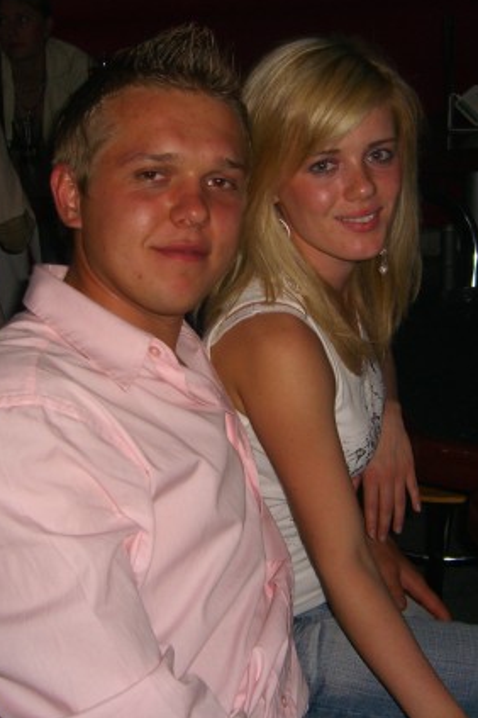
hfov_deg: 24.2
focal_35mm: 56
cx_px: 246
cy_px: 343
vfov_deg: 35.6
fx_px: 1115
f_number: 2.8
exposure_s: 1/60
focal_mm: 7.9
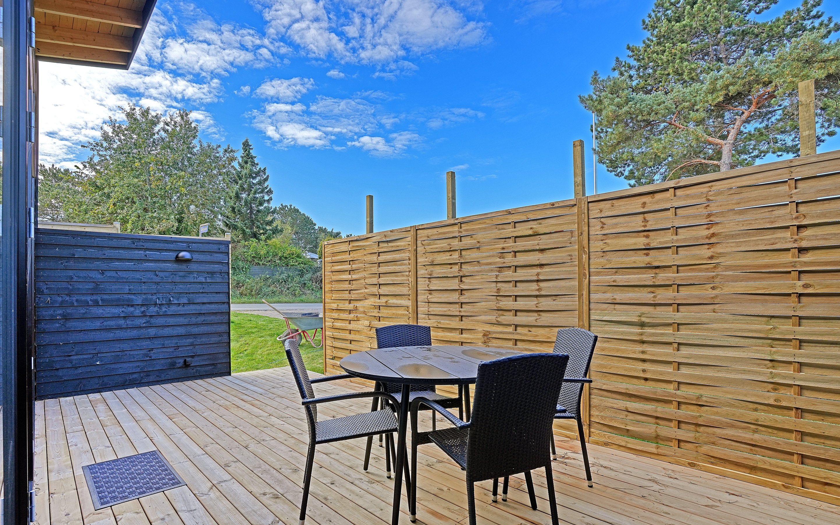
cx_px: 409
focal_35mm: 18
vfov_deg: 64.9
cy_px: 288
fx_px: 412
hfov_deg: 91.1
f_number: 8
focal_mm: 17
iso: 400
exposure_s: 1/160
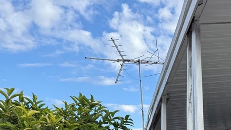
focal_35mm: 61
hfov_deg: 33.5
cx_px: 182
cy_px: 212
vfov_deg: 17.2
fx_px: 374
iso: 80
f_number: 1.78
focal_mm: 6.76
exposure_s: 1/2370
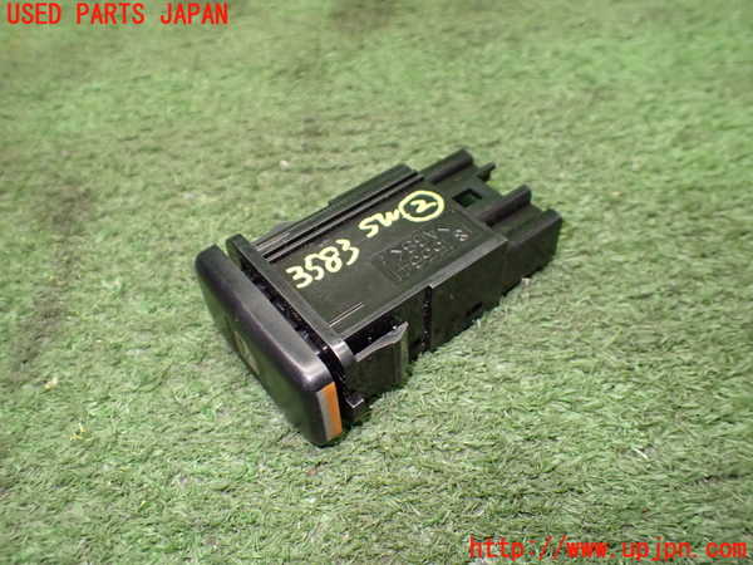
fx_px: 653
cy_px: 282
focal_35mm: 30
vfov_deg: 46.8
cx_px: 376
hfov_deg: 60.0
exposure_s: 1/100
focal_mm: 5.4
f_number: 2.3
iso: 800
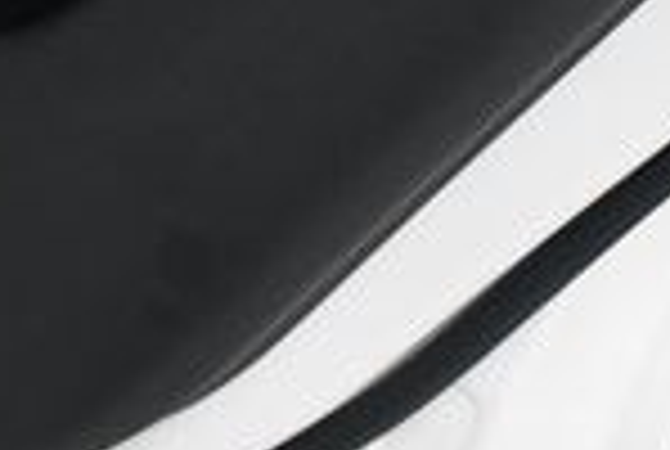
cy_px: -490
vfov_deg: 7.8
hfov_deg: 12.3
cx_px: 297
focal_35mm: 167
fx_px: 3114
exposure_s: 1/160
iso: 100
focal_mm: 26
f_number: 6.3
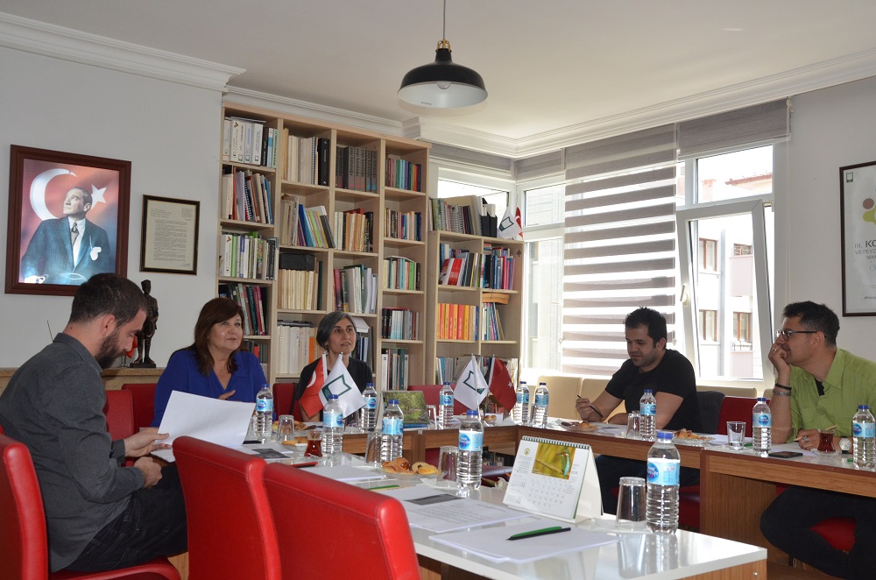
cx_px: 438
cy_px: 290
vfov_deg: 36.7
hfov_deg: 53.2
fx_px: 874
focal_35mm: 36
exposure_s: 1/250
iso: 1000
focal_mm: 24
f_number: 8
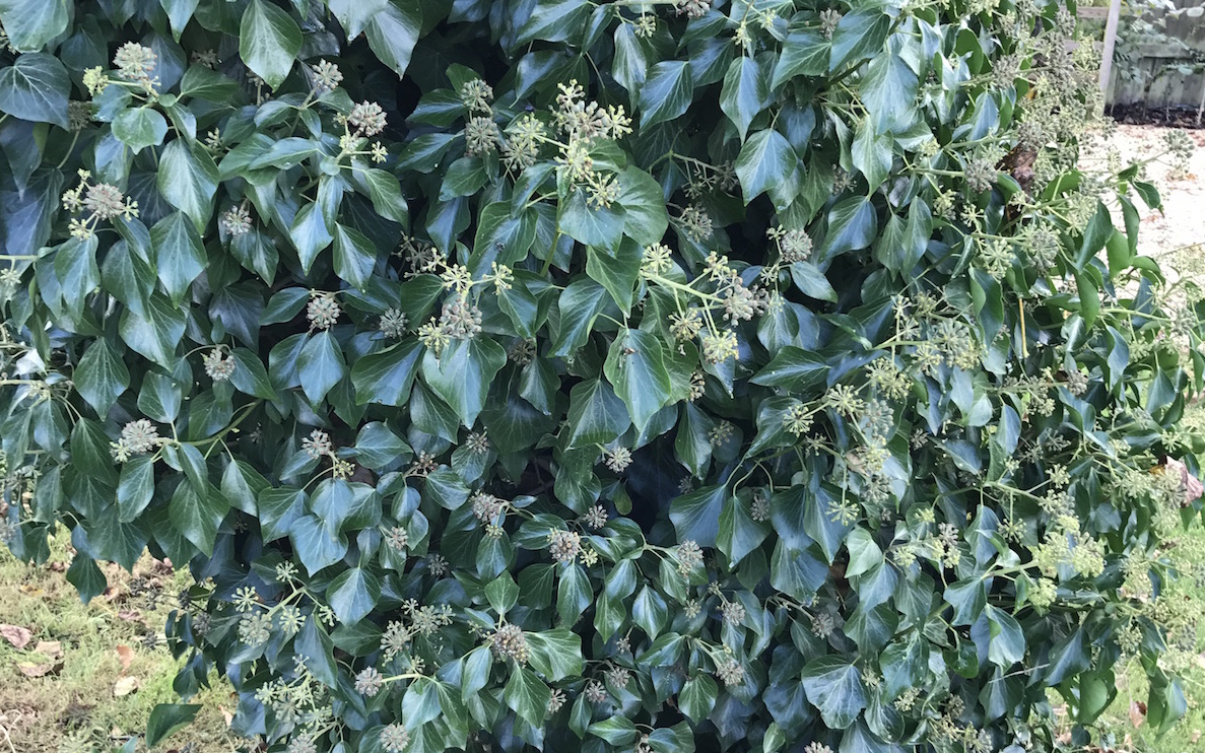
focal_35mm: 40
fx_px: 1314
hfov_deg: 49.3
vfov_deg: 32.0
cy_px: 409
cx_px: 599
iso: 32
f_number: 1.8
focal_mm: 3.99
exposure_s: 1/100
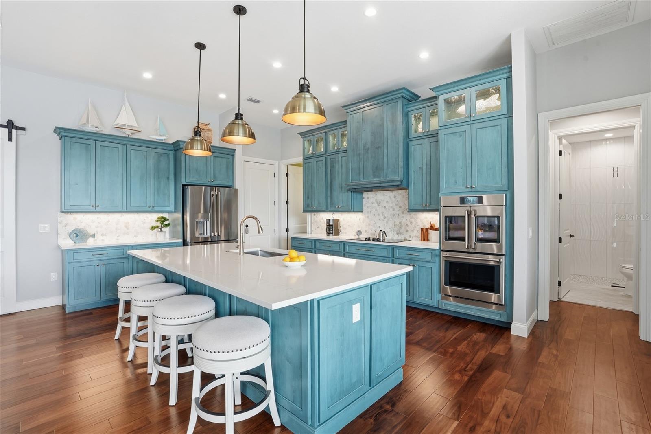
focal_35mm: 16
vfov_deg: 73.7
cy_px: 217
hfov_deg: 96.7
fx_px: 289
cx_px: 326
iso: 400
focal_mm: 16
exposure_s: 1/60
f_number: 9
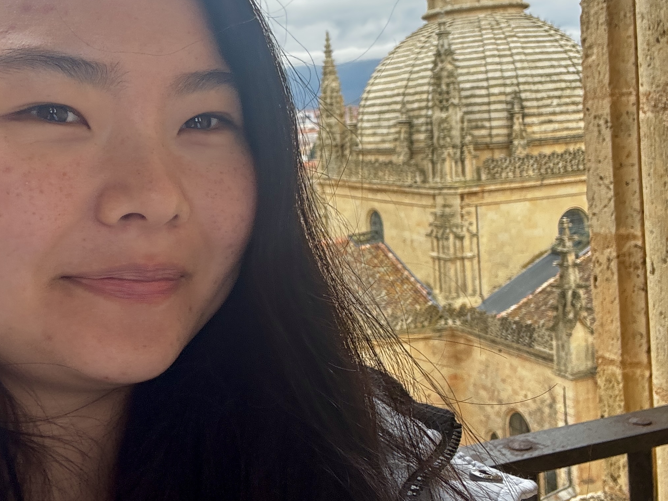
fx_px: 888
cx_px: 200
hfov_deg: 40.5
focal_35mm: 46
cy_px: 191
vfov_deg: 31.4
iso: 40
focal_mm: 2.69
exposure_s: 1/142
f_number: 1.9
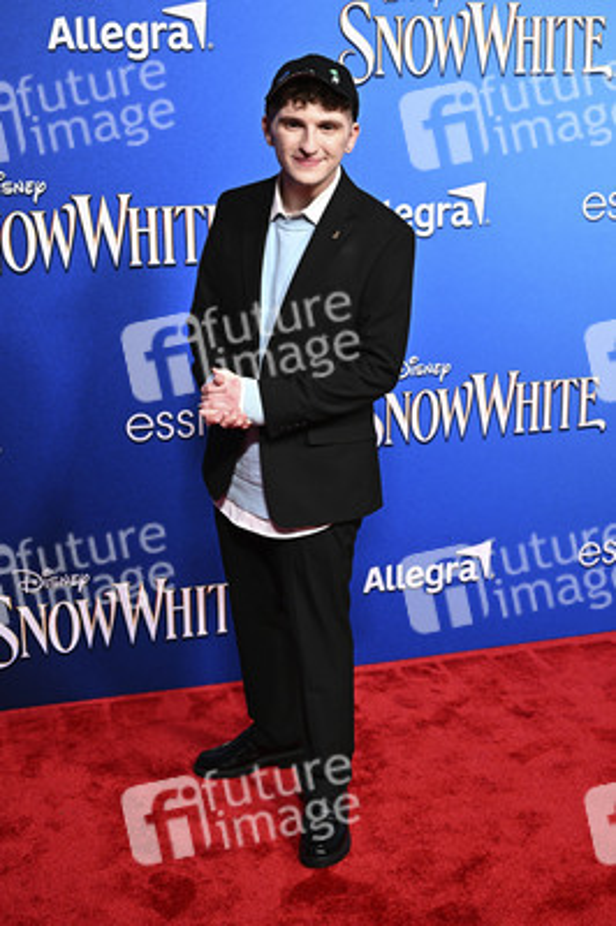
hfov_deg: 27.5
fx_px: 1260
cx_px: 308
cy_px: 463
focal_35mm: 49
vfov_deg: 40.4
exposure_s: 1/250
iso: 4000
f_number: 4.5
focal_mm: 49
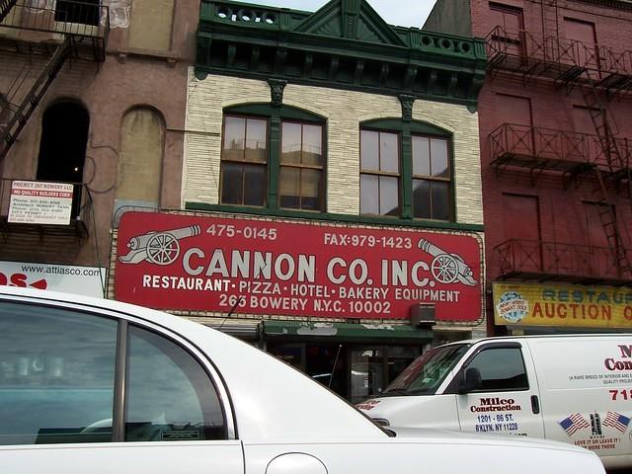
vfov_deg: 38.7
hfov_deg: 50.1
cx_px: 316
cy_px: 237
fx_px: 676
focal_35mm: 37
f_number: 5.6
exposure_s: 1/500
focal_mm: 5.6
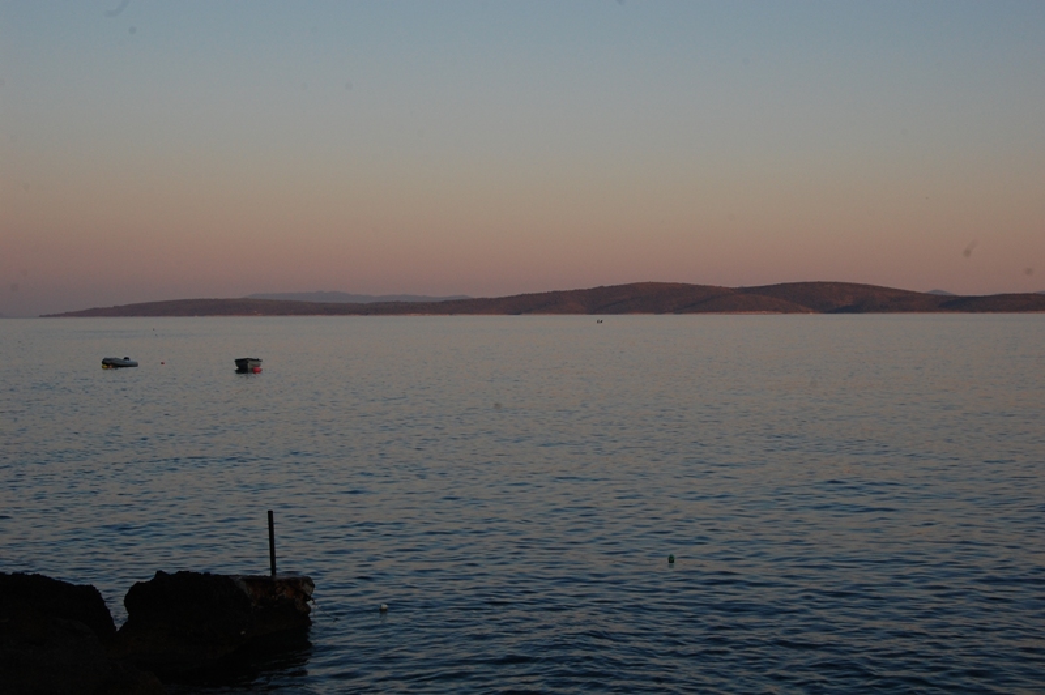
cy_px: 348
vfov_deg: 23.7
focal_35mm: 57
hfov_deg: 35.1
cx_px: 522
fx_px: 1653
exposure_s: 1/160
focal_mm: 38
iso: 400
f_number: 10
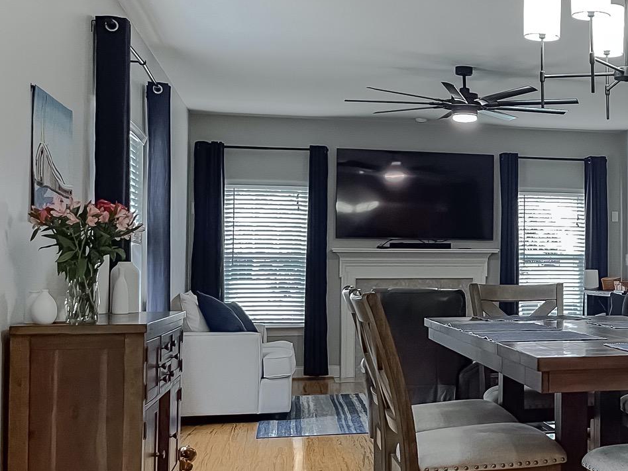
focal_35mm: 54
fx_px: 980
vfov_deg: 27.0
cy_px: 230
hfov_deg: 33.0
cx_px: 609
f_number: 1.6
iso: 200
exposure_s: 1/60
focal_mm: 5.1
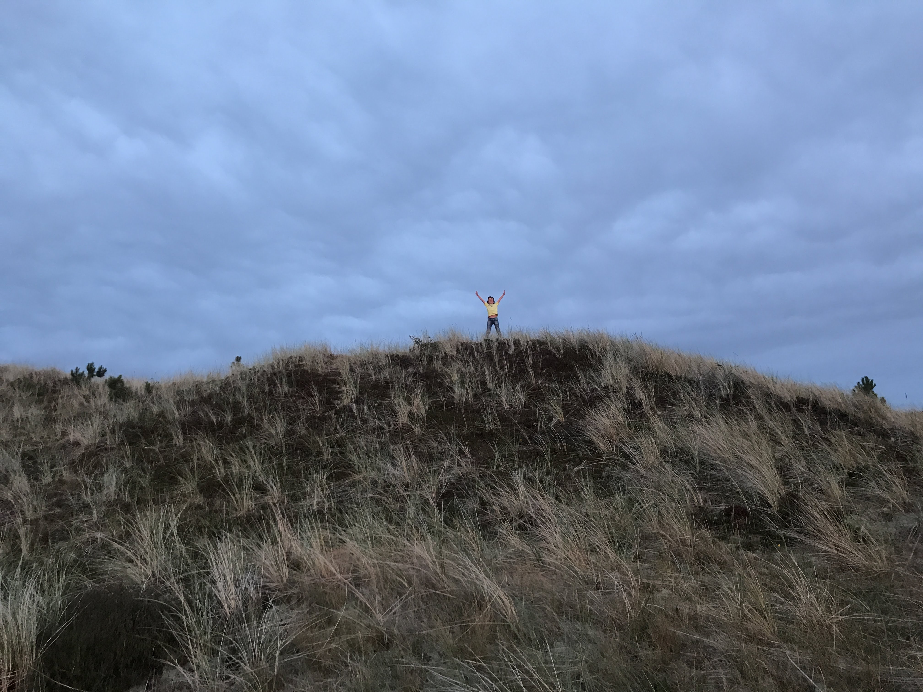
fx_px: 747
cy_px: 346
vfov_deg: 49.7
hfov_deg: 63.4
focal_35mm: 28
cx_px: 462
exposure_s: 1/17
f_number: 1.8
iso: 50
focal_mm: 3.99
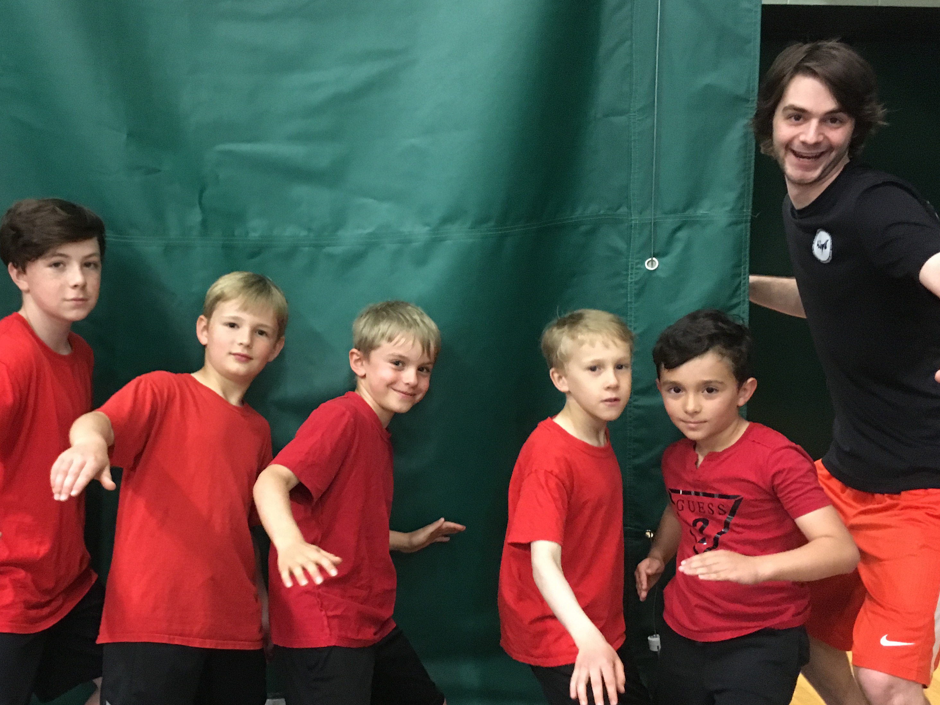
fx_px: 1086
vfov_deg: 35.9
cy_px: 380
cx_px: 334
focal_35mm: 40
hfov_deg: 46.3
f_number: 2.2
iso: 320
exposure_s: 1/15
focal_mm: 4.15
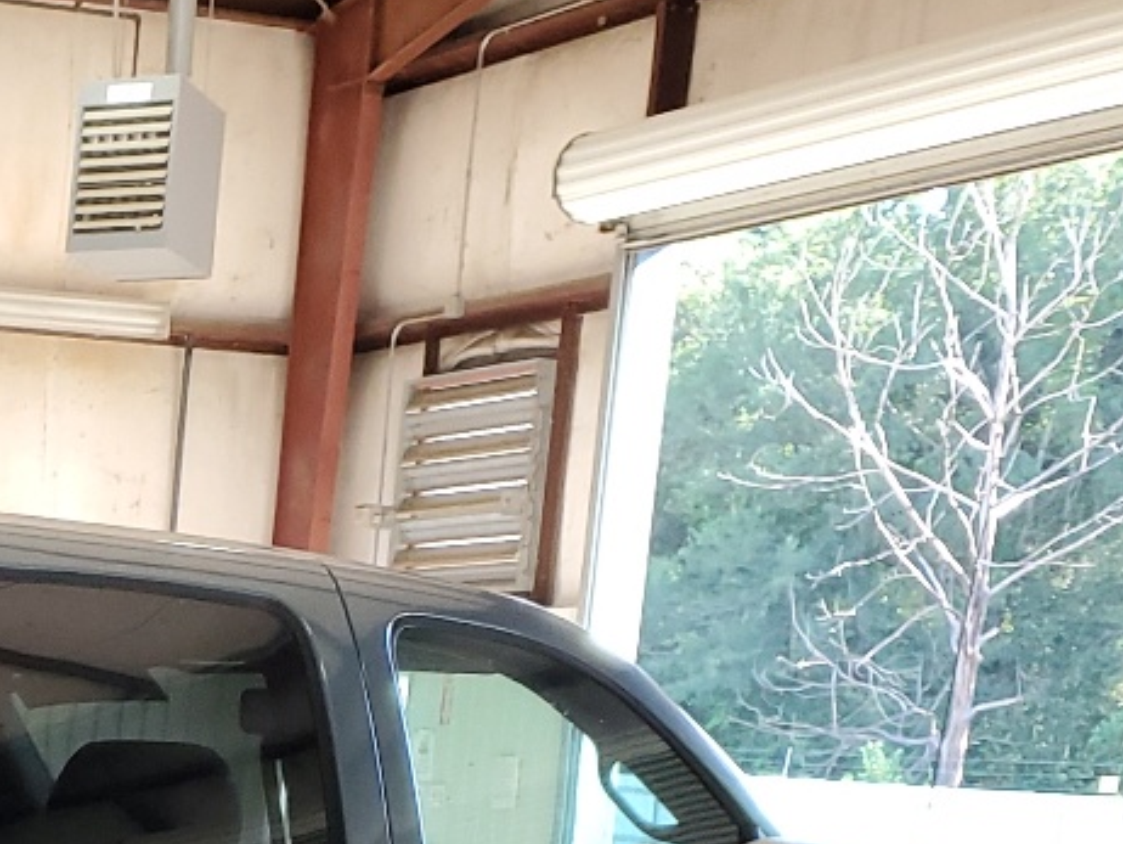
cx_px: -491
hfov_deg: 19.4
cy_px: 1389
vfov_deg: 14.9
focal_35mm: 90
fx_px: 2921
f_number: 1.5
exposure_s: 1/120
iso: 81
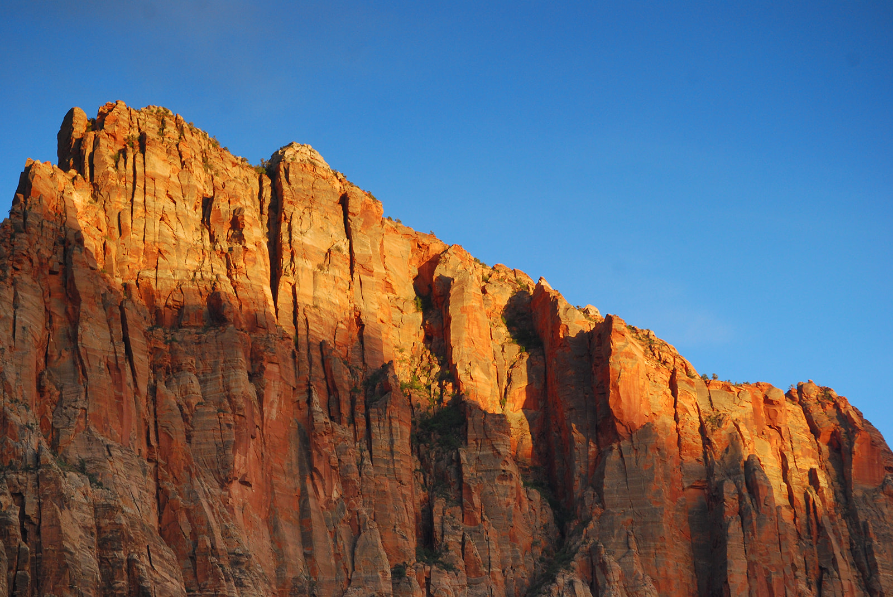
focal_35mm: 128
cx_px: 446
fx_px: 3166
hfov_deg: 16.1
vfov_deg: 10.8
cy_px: 298
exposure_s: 1/160
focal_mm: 85
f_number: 7.1
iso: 400
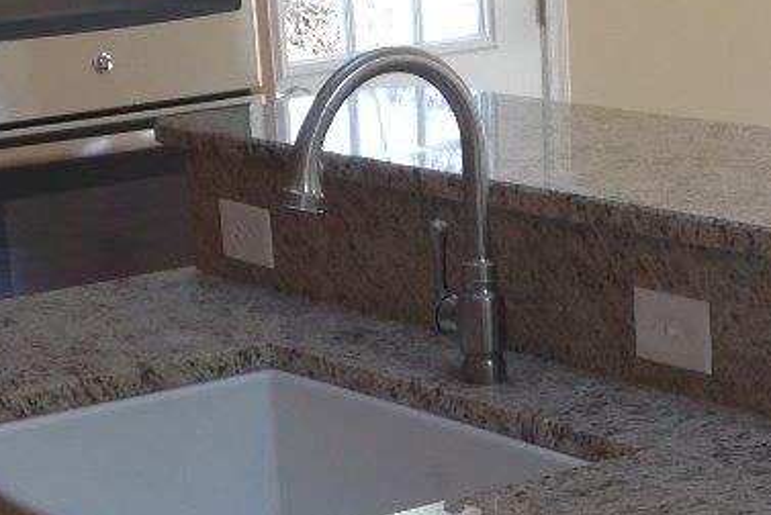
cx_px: 442
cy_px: 654
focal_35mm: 131
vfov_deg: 10.3
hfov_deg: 15.6
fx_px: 2808
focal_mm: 4.12
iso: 50
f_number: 2.4
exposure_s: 1/40
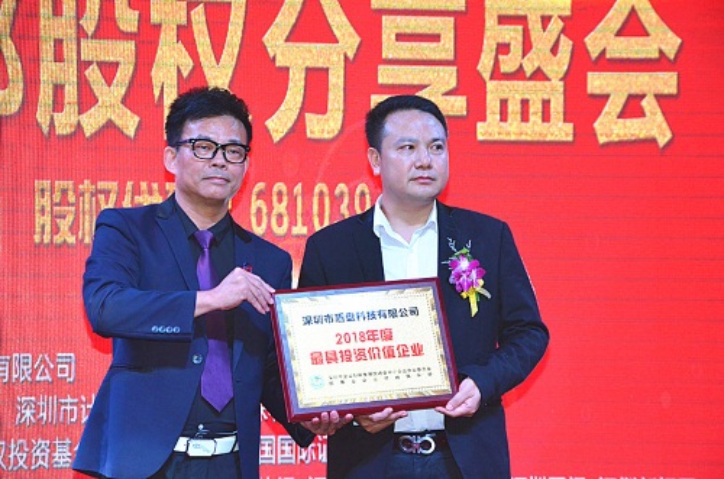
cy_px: 240
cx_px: 362
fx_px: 2709
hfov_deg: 15.2
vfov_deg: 10.1
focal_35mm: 135
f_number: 6.3
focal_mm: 90
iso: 1250
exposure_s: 1/250
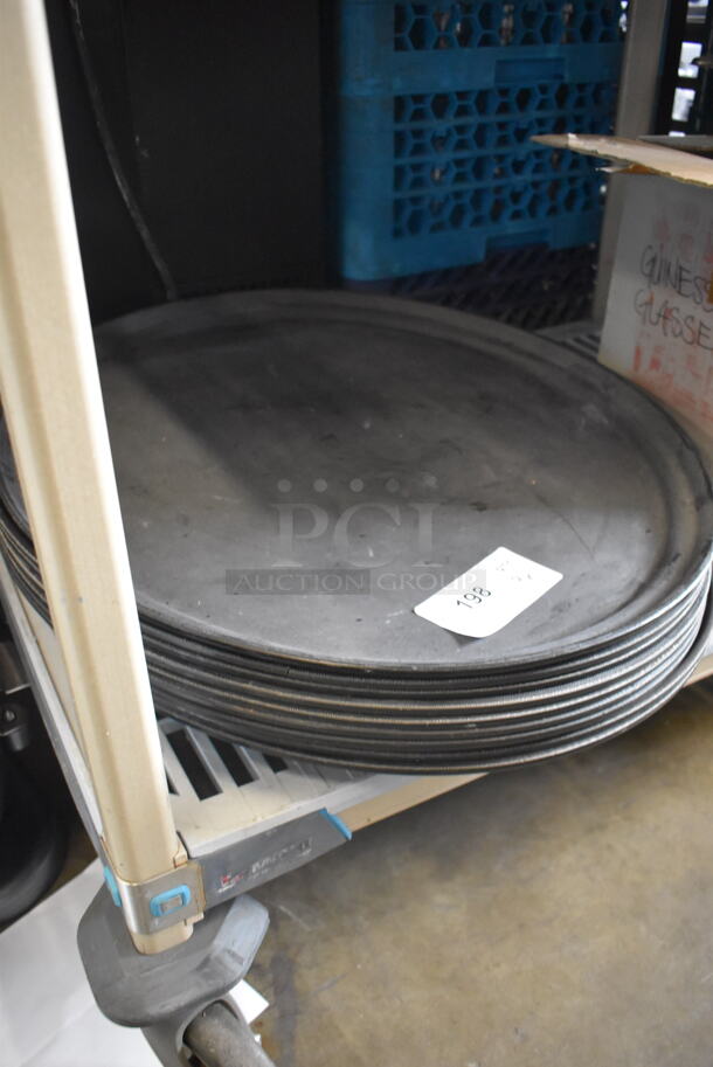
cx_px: 356
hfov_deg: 43.7
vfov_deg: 61.9
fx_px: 890
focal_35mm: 30
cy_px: 534
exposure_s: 1/125
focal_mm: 20
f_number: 3.8
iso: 4000
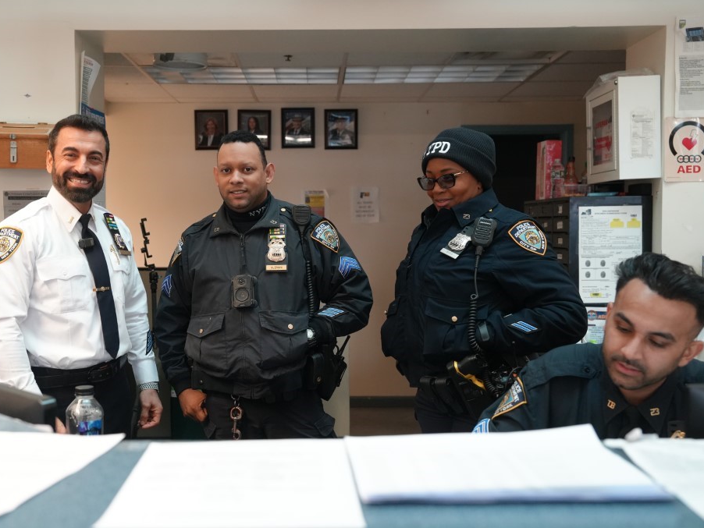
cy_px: 262
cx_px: 319
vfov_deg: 35.2
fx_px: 834
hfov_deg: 45.7
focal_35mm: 41
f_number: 4
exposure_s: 1/160
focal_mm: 37
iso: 4000
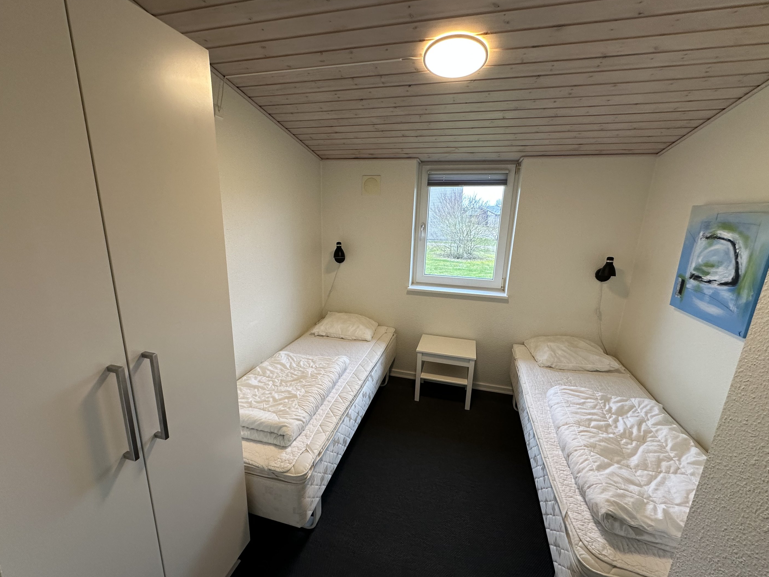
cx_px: 375
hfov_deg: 98.2
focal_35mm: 15
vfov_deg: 81.7
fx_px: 333
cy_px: 297
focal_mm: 2.22
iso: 160
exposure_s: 1/100
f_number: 2.2
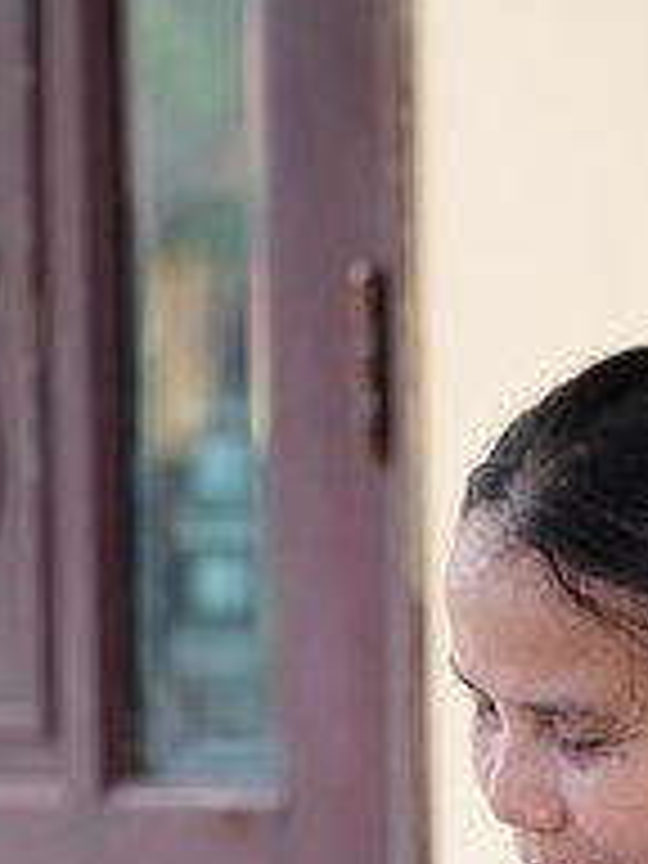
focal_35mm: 429
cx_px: -90
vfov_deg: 4.6
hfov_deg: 3.5
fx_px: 10708
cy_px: 961
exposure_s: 1/100
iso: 500
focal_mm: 132
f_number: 4.5
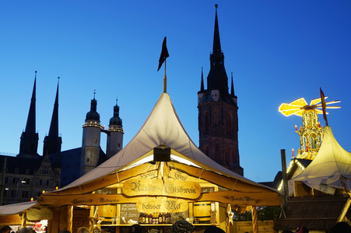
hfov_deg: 49.6
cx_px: 176
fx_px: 380
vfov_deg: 34.2
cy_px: 116
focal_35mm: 39
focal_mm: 39
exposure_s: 1/20
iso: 640
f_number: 5.6
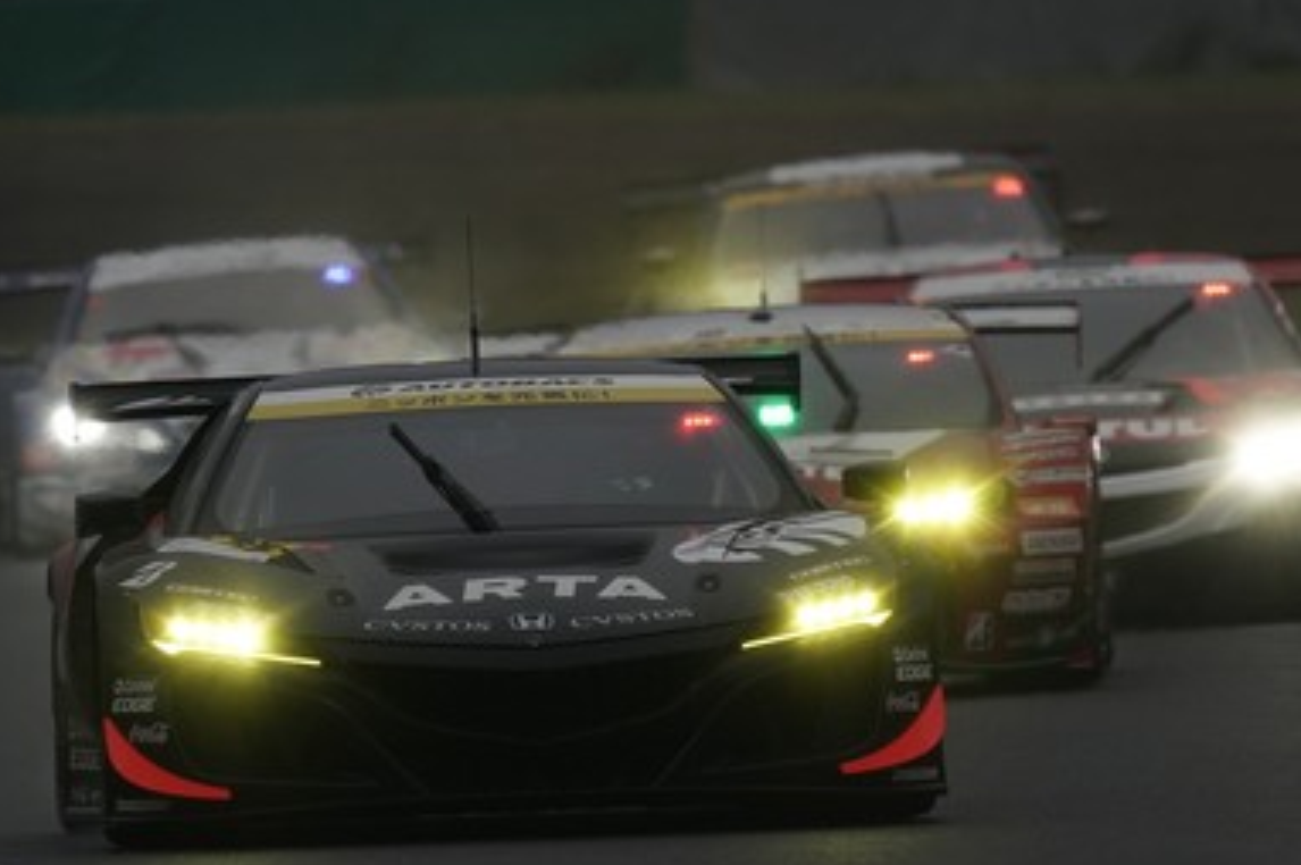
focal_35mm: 1132
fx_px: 40873
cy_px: 296
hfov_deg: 1.8
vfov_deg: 1.2
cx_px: 593
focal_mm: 600
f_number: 6.3
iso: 800
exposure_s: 1/640
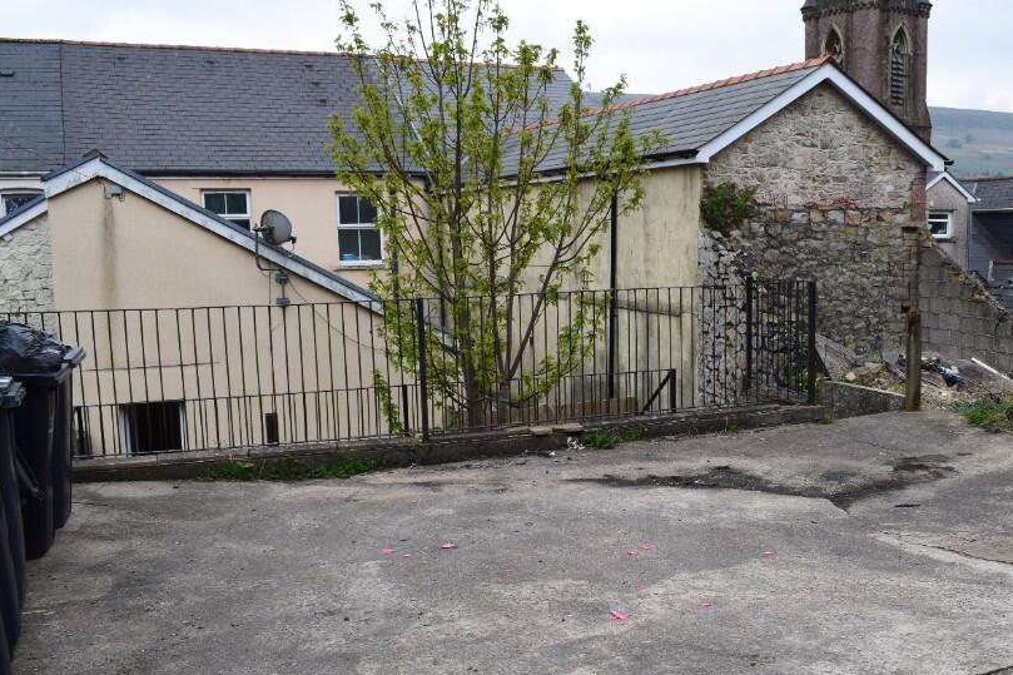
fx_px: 1069
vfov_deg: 34.8
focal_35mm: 38
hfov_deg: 50.2
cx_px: 637
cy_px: 425
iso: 400
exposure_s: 1/250
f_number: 10
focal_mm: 20
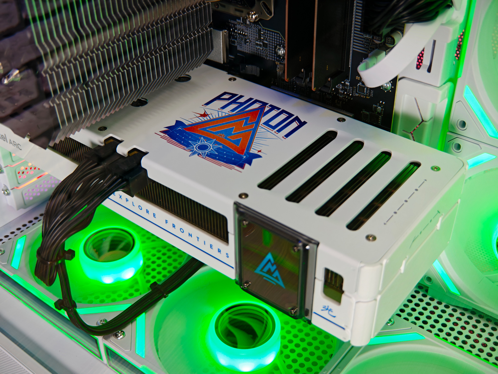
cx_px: 249
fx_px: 331
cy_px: 187
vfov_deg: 58.9
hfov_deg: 73.9
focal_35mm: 23
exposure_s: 1/80
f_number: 4
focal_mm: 8.72
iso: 500
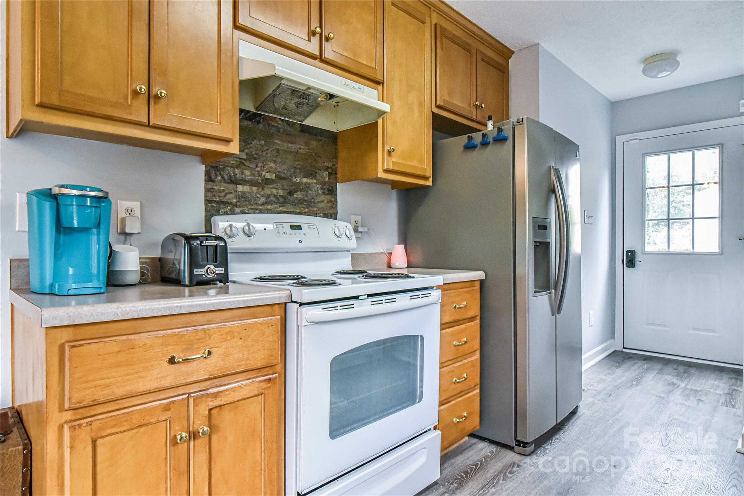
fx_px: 434
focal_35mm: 21
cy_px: 248
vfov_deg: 59.5
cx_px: 372
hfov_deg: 81.2
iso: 4000
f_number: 13
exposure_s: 1/160
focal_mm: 21
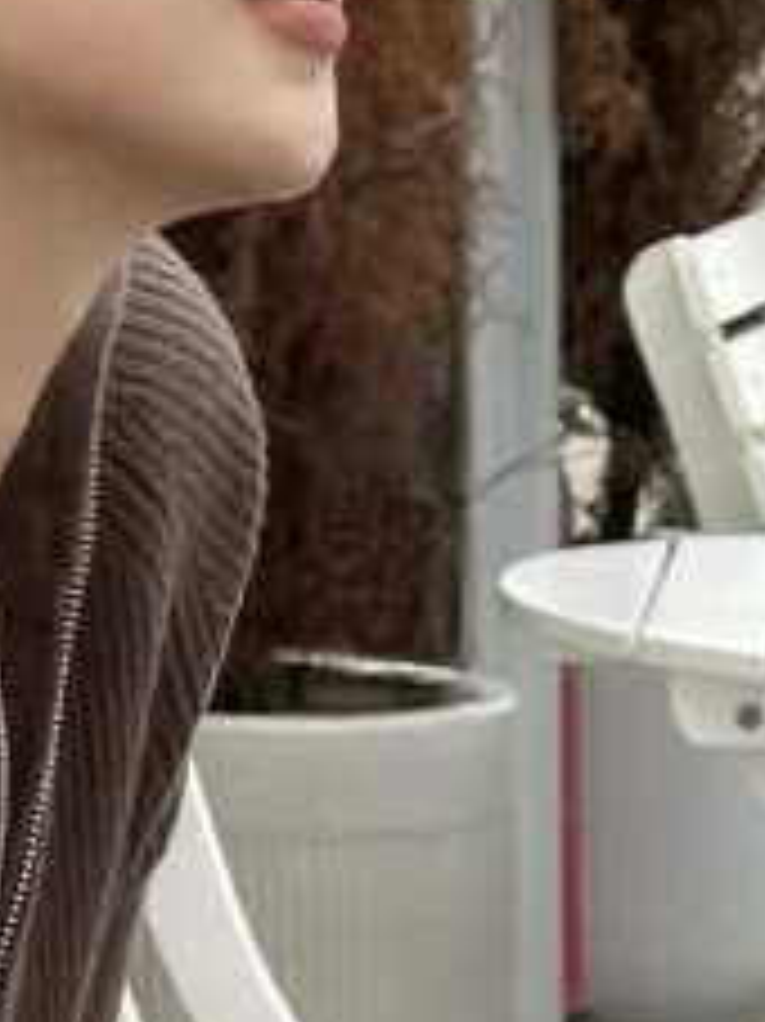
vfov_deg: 6.5
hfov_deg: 4.8
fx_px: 8996
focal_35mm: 305
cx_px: -504
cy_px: 221
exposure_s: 1/623
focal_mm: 6.86
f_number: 1.78
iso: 64
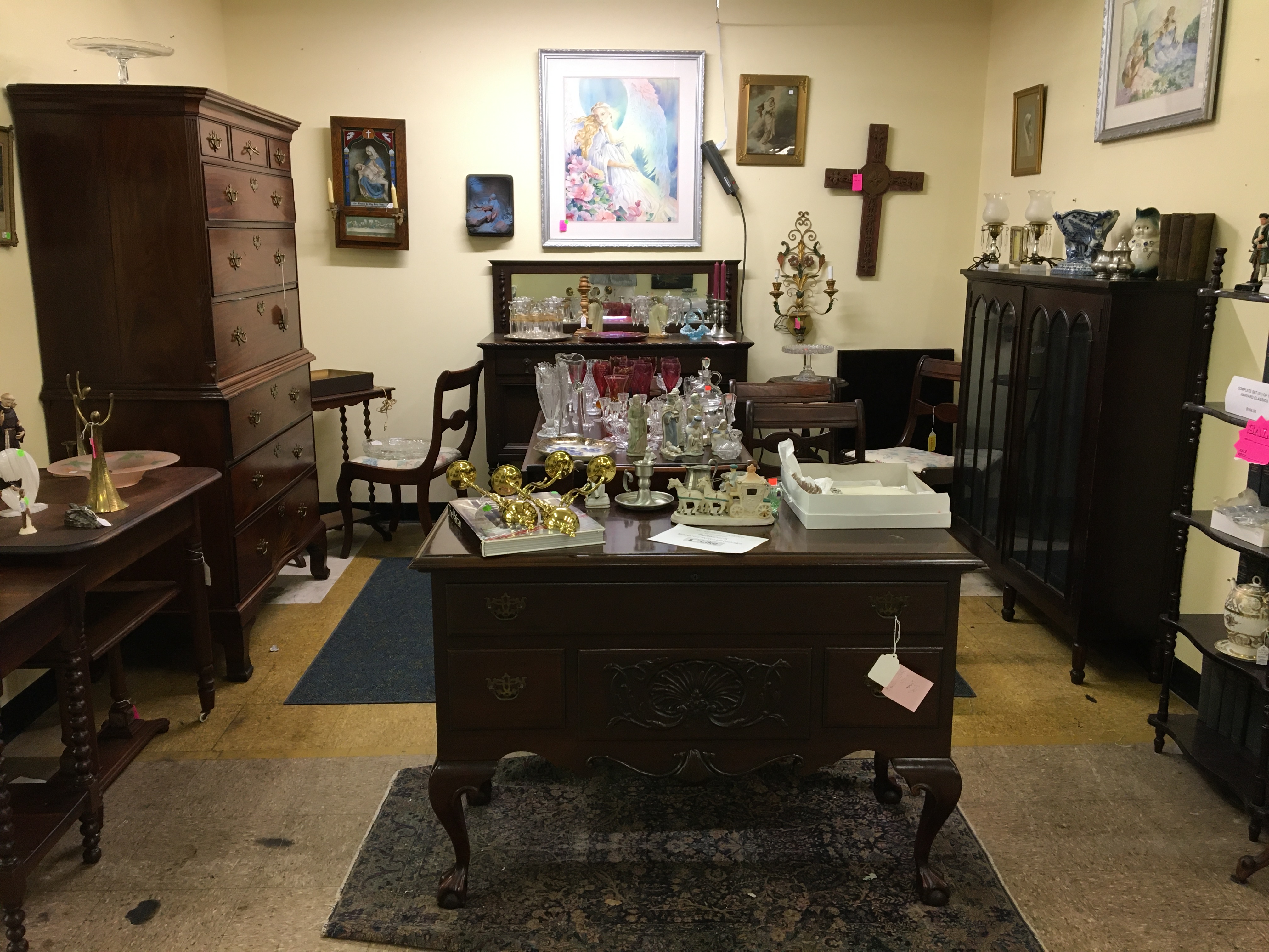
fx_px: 1063
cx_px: 634
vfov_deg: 48.2
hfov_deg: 61.7
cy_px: 476
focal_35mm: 29
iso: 100
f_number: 2.2
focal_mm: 4.15
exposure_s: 1/30
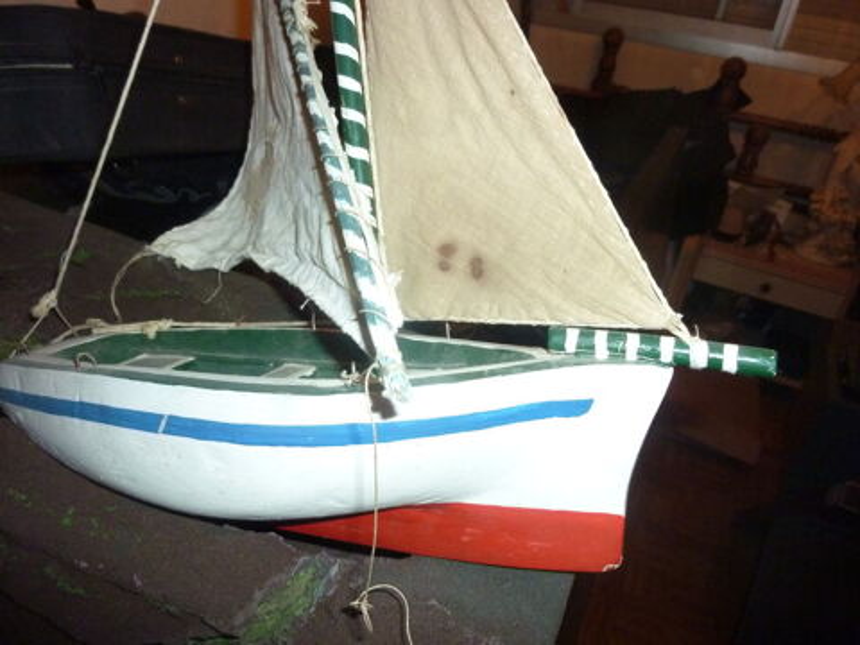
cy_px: 322
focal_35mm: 25
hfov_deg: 69.4
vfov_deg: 54.9
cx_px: 430
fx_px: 621
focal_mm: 4.5
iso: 400
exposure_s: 1/30
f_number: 3.3
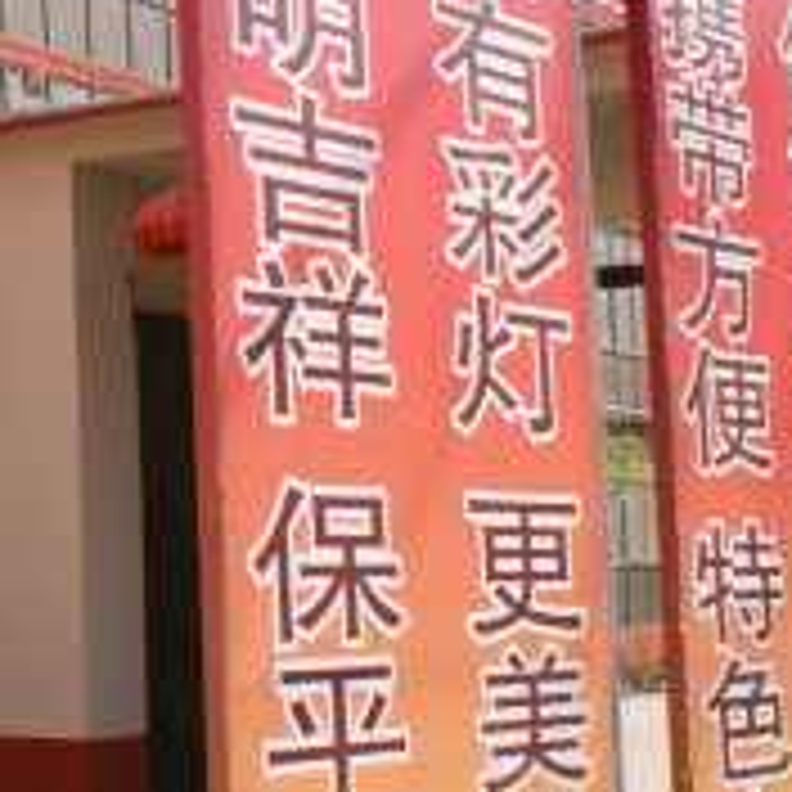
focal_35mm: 100
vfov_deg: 16.8
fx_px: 2589
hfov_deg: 16.0
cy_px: -86
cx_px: -396
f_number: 11
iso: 100
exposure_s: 1/80
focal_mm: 20
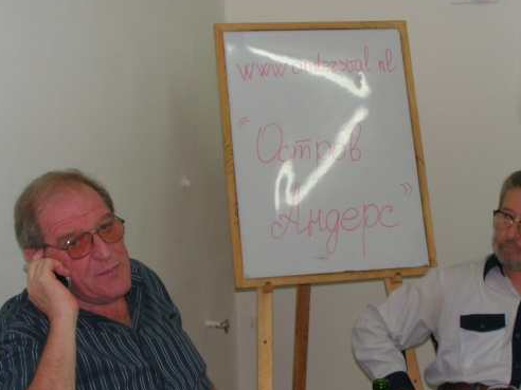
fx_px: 978
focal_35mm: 65
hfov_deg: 29.8
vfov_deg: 22.6
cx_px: 301
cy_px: 226
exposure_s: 1/40
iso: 125
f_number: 4.8
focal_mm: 8.4
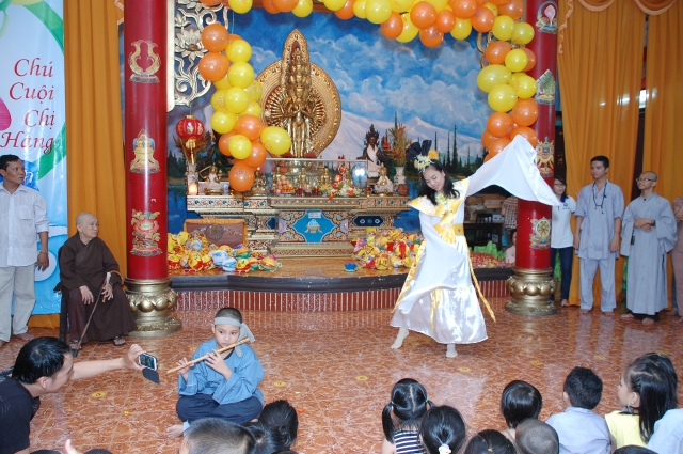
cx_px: 342
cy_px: 227
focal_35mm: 30
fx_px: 568
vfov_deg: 43.5
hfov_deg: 62.0
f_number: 3.8
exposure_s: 1/60
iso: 800
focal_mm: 20
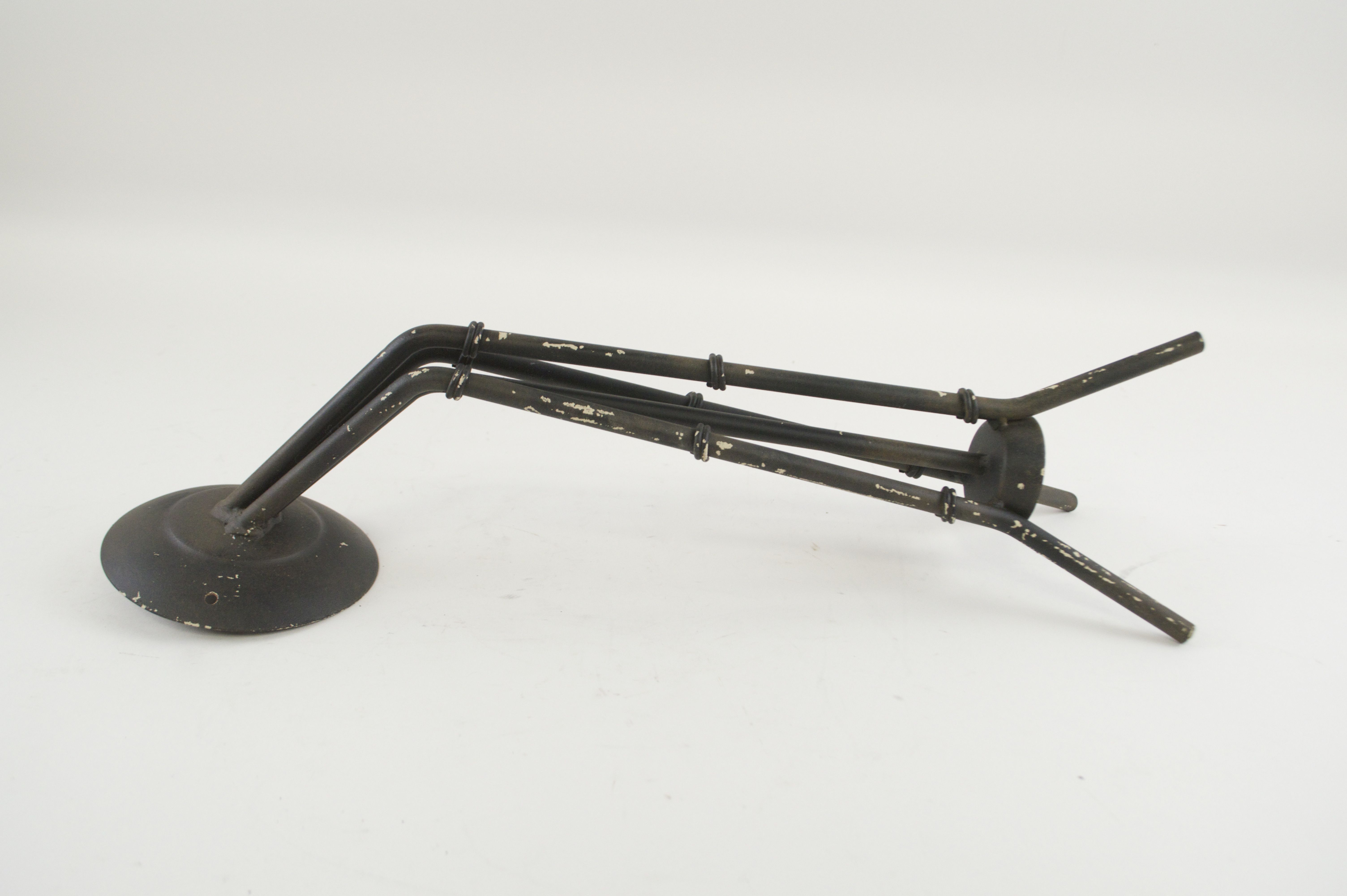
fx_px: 1234
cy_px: 448
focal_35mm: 33
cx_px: 674
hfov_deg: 57.3
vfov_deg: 39.9
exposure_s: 1/125
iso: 400
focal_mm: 22
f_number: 5.6
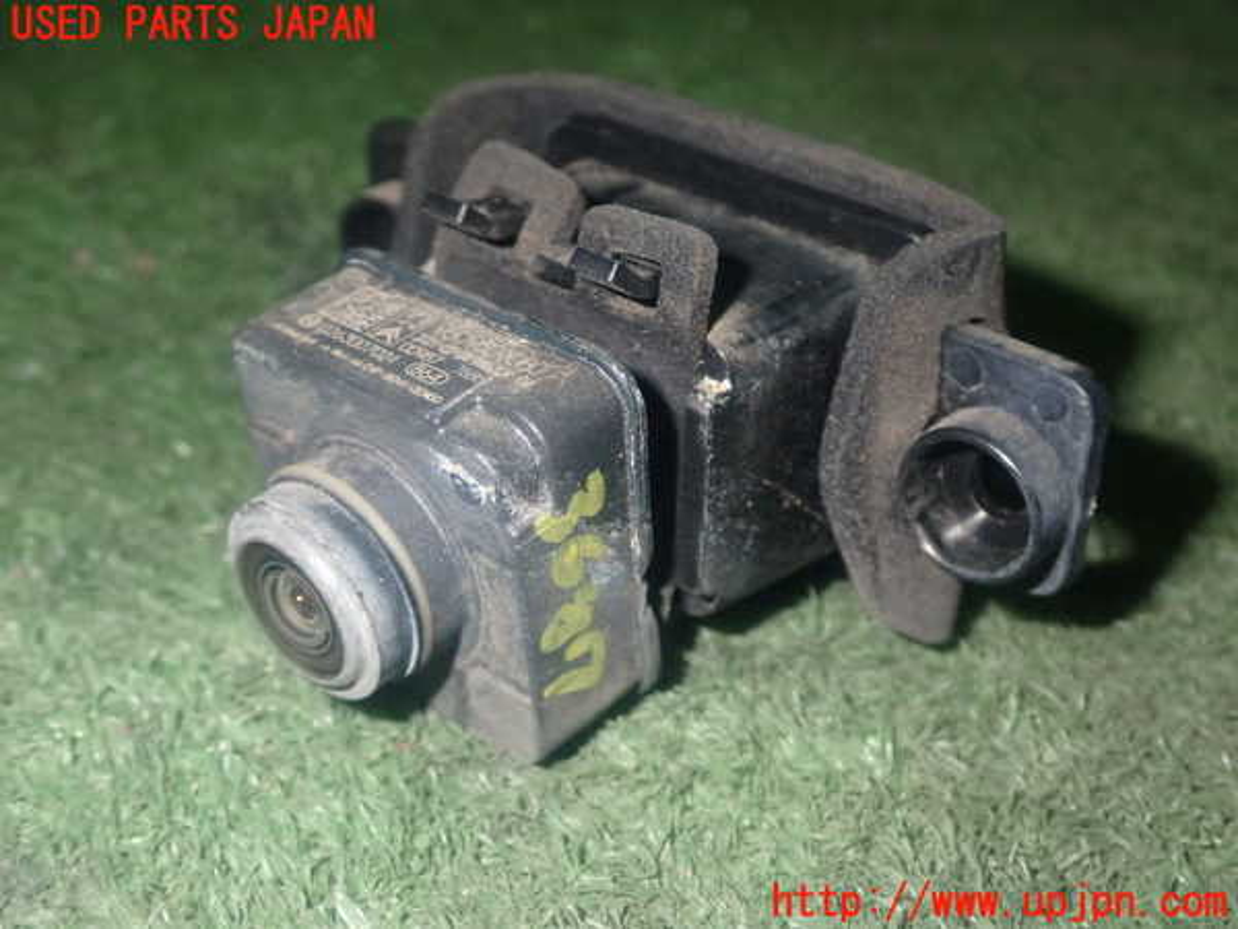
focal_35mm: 50
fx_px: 1788
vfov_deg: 29.1
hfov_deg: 38.2
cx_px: 619
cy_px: 464
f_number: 9
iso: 640
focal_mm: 9.01
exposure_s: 1/50
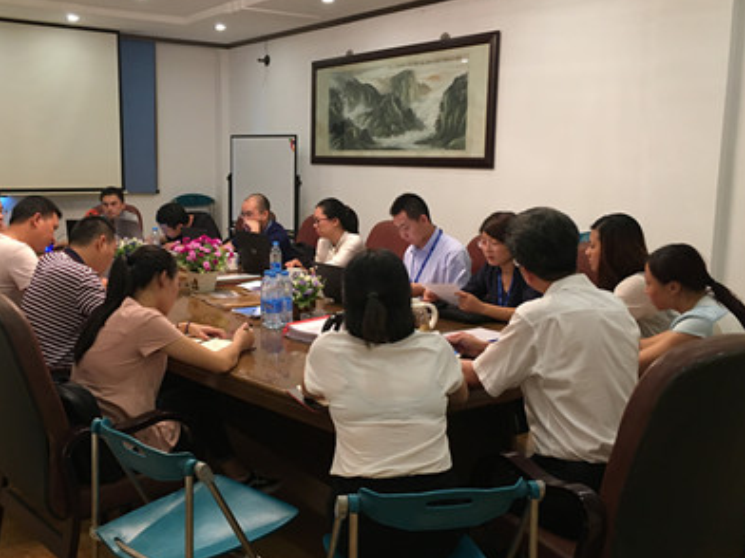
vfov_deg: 38.7
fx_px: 796
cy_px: 267
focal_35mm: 37
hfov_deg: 50.0
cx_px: 321
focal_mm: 4.15
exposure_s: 1/33
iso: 125
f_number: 2.2
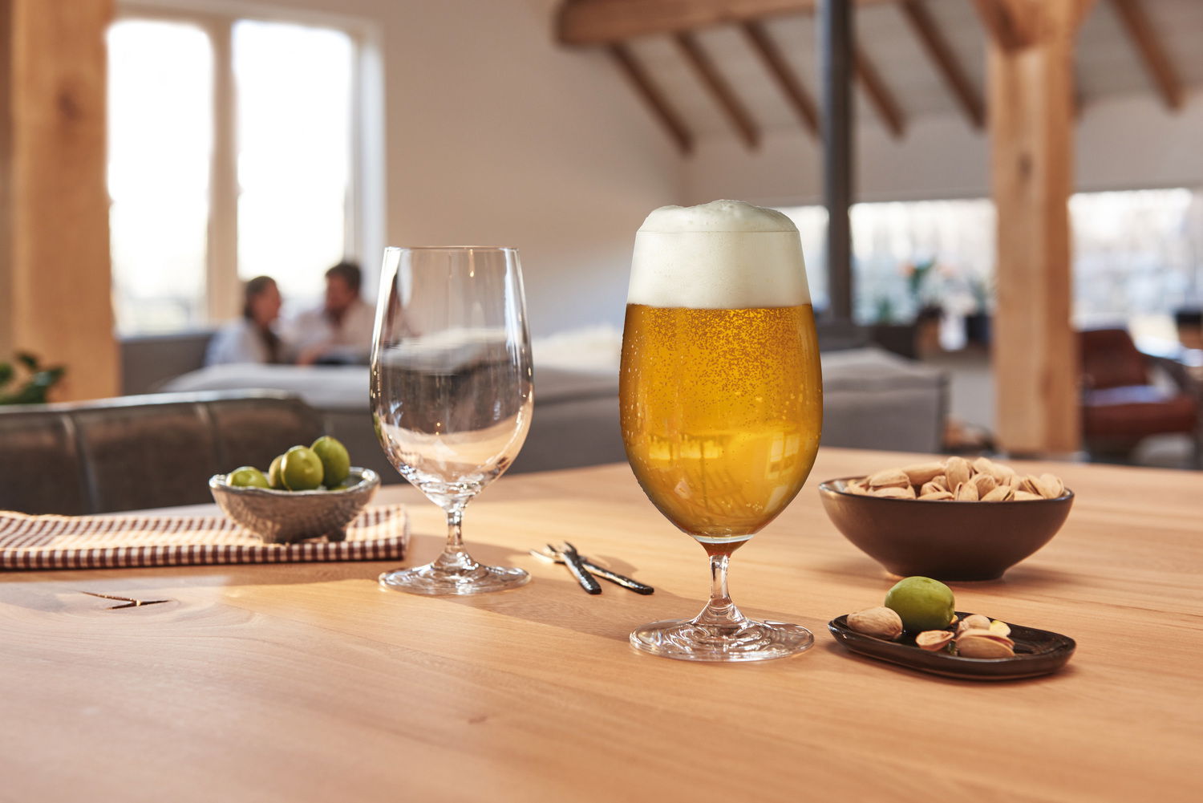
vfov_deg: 28.1
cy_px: 402
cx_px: 602
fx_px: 1604
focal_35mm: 48
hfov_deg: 41.1
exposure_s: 1/30
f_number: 5.6
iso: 160
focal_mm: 48
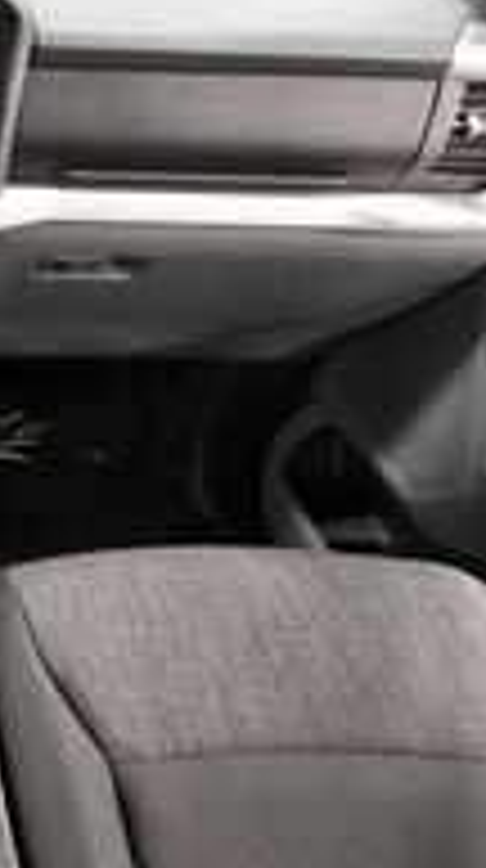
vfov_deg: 53.0
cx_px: -266
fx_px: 851
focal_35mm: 37
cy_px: 286
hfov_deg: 24.1
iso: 3200
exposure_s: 1/100
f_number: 4.2
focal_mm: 11.5
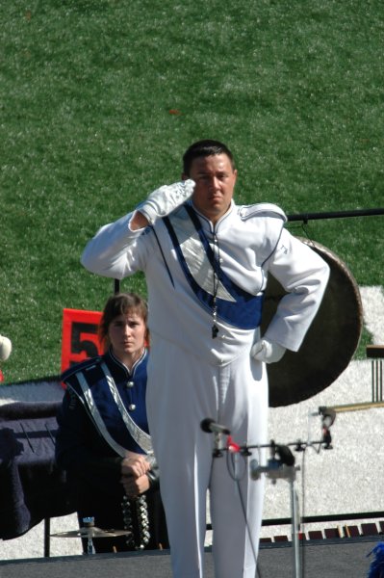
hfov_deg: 2.3
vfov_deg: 3.4
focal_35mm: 600
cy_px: 289
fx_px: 9616
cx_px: 192
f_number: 5.6
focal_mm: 400
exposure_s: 1/1000
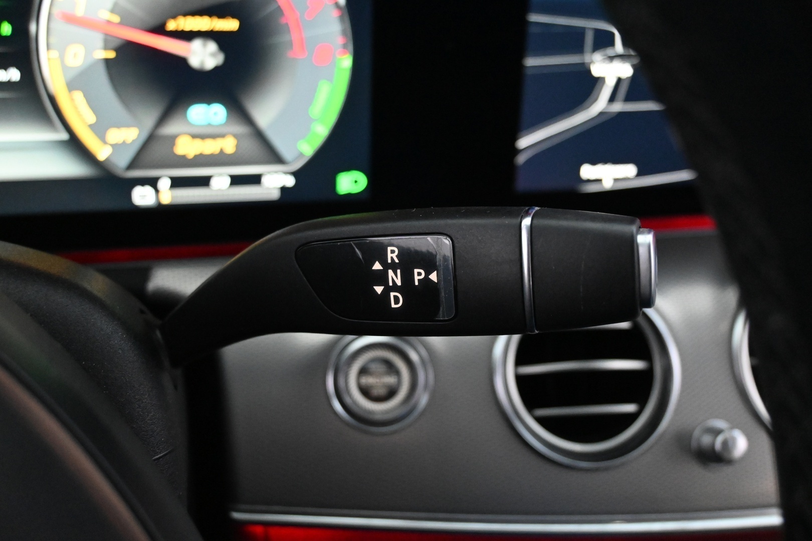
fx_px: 846
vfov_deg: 35.5
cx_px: 406
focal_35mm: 38
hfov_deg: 51.3
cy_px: 270
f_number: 4.2
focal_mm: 25
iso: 6400
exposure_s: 1/40
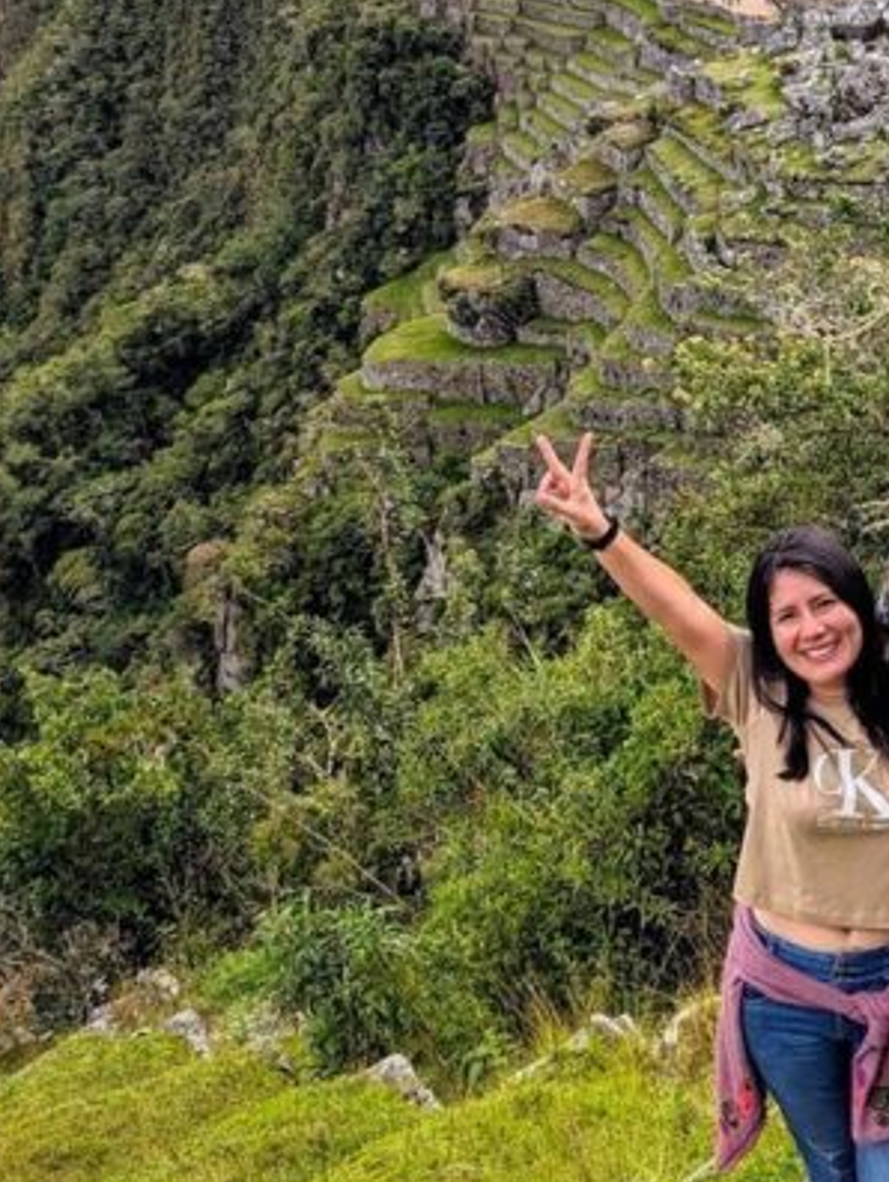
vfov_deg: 29.3
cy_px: 27
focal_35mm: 62
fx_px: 2118
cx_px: 822
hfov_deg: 23.0
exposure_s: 1/540
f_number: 1.68
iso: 21
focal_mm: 6.9
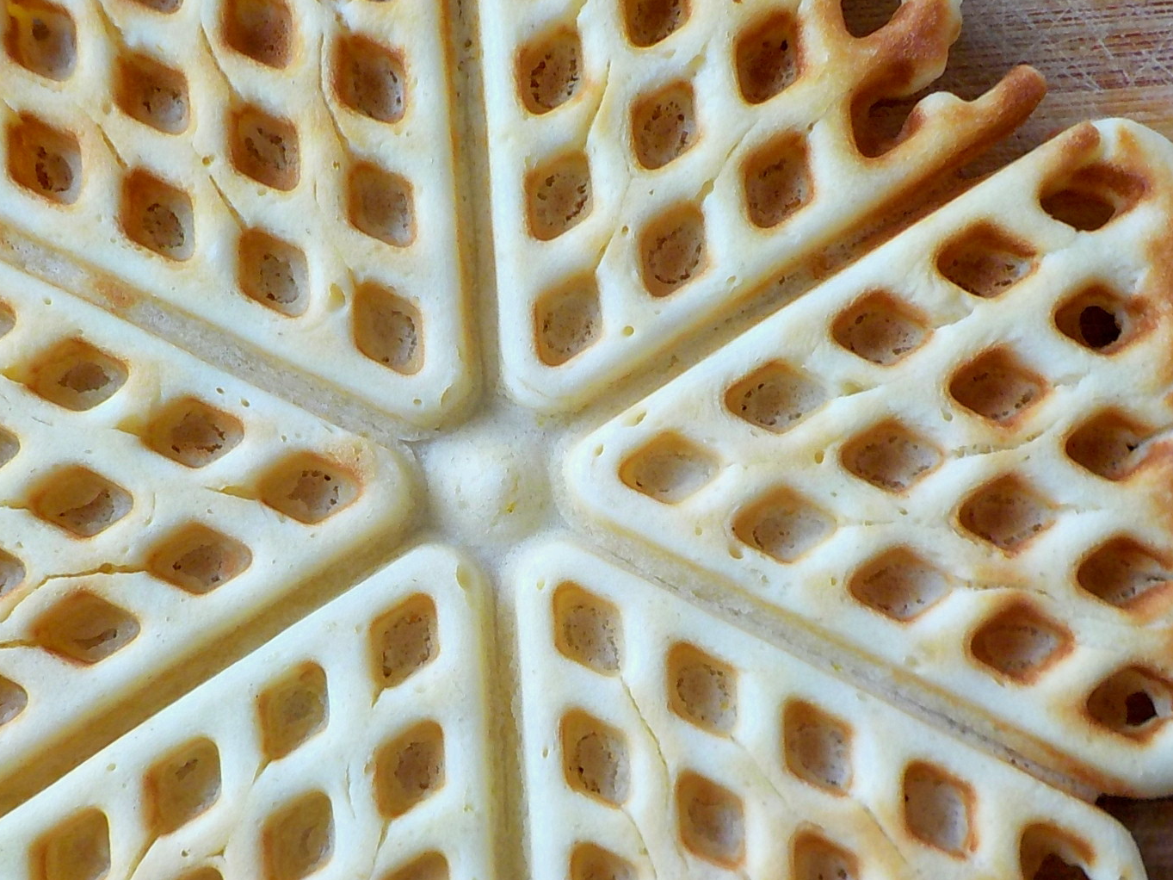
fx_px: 1694
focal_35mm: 50
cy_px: 530
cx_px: 531
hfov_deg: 38.2
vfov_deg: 29.0
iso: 125
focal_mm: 4.1
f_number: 3.3
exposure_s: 1/50
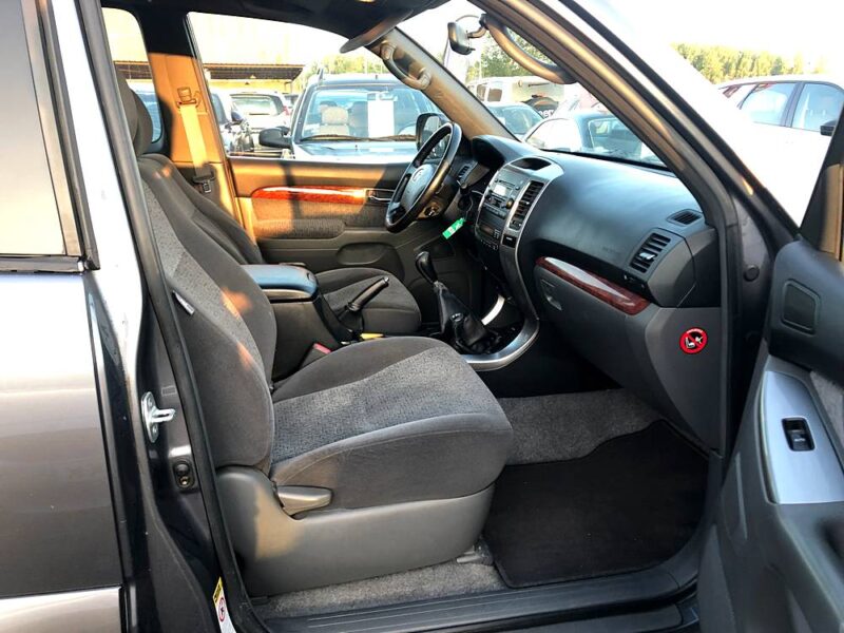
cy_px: 316
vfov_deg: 49.7
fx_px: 683
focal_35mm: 28
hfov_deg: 63.4
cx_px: 422
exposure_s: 1/30
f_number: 1.8
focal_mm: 4
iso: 32
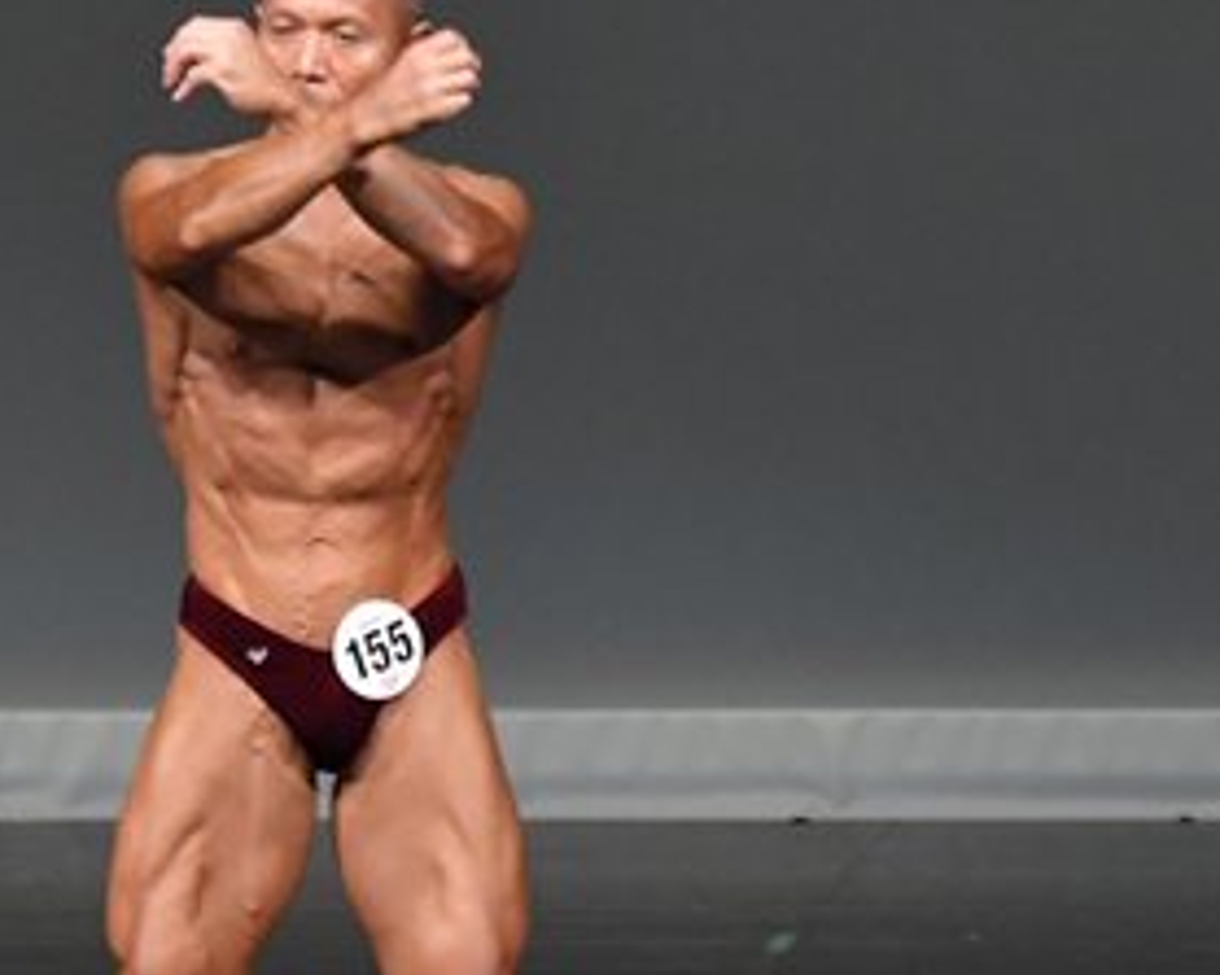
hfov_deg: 2.5
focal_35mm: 782
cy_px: 564
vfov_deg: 2.0
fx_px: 28226
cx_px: 181
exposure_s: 1/400
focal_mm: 200
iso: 4000
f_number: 5.6
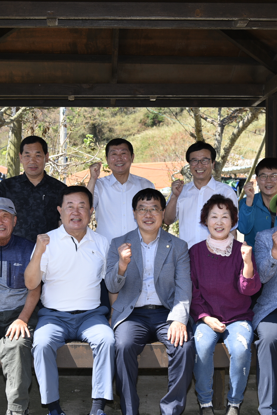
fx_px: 807
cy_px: 210
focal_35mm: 70
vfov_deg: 28.8
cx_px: 110
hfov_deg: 19.4
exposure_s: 1/125
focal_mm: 46
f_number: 5
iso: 64
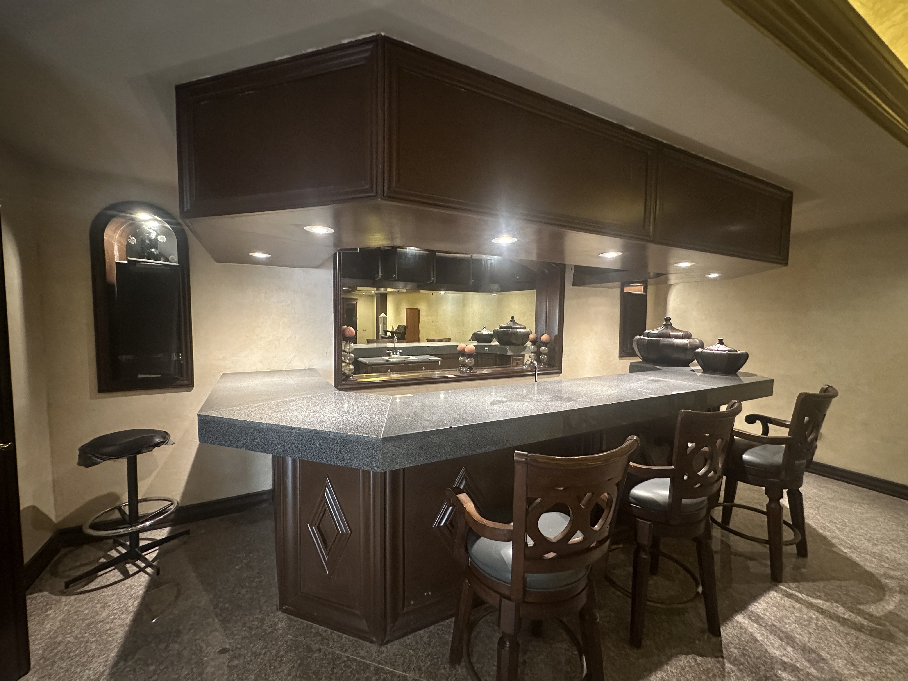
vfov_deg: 85.7
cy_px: 340
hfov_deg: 102.1
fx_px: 367
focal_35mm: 14
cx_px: 454
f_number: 2.2
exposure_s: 1/60
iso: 800
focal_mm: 2.22
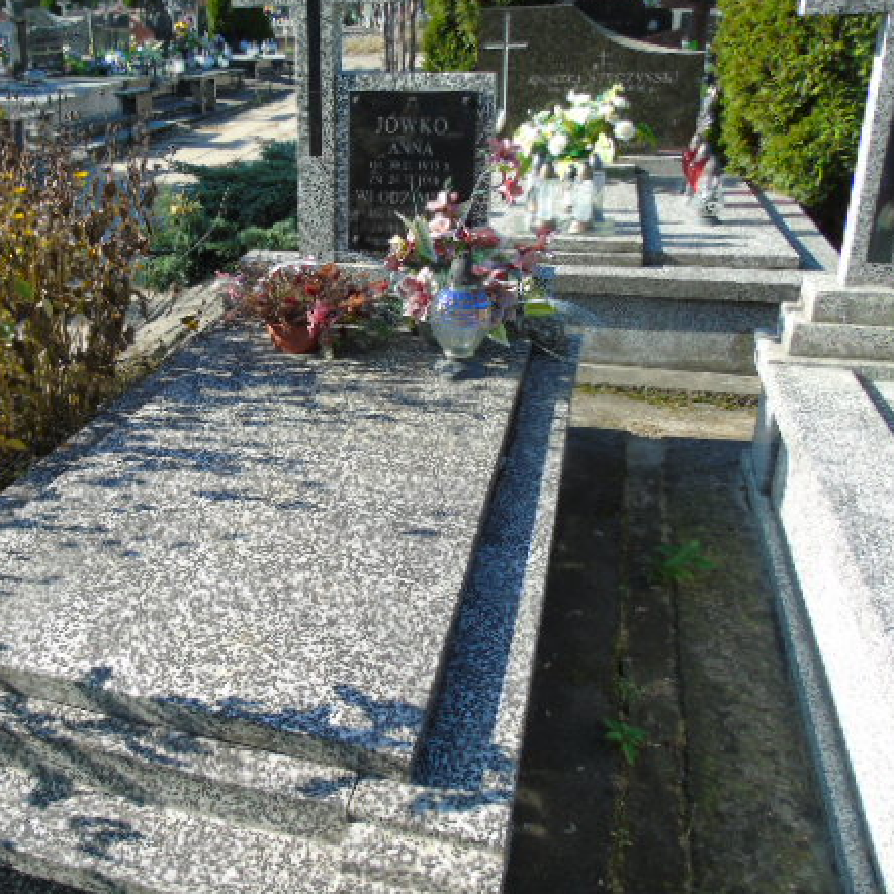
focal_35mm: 32
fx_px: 935
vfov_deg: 51.0
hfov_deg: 49.9
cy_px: 411
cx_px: 273
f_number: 3.4
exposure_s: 1/320
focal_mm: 4.4
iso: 80
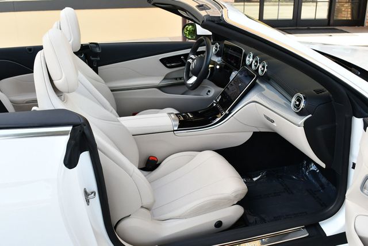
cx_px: 184
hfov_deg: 53.1
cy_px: 123
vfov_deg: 36.9
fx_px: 368
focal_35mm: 36
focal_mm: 18
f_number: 5.6
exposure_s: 1/250
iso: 400
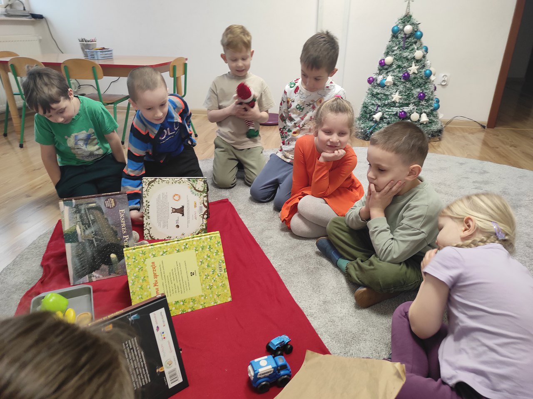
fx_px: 385
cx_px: 266
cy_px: 200
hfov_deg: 69.4
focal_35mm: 25
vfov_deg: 54.8
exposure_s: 1/33
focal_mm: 5.43
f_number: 1.89
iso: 340
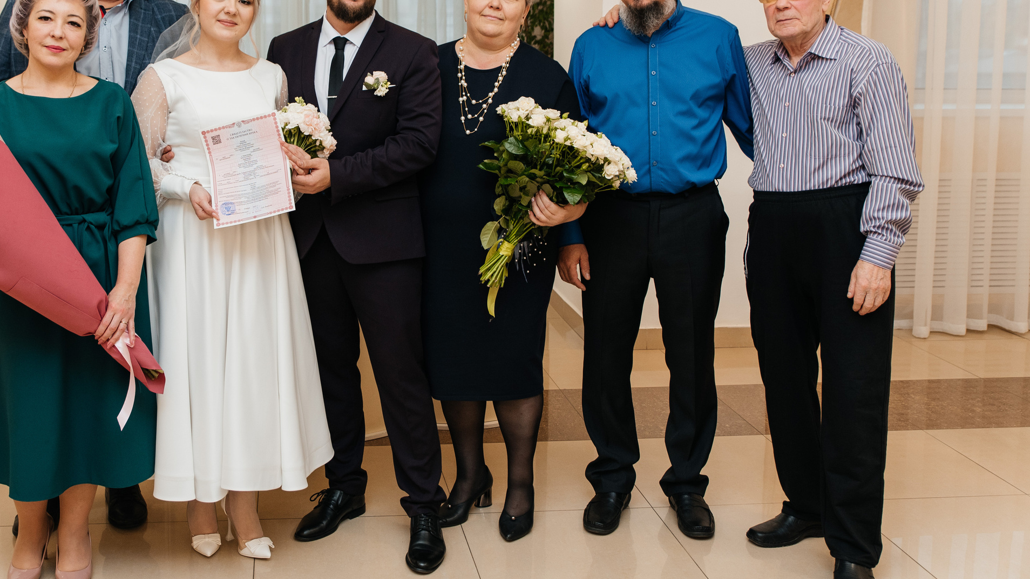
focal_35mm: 45
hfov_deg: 45.0
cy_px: 170
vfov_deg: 26.3
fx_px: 1229
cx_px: 375
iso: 400
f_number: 2.8
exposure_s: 1/200
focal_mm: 32
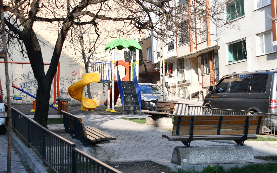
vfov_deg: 22.0
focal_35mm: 59
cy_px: 82
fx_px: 445
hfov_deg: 34.5
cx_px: 136
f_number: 4.8
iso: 64
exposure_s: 1/200
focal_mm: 38
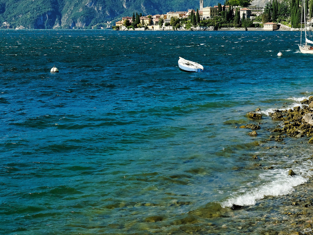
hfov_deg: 25.5
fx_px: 687
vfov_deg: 19.3
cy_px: 69
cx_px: 216
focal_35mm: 76
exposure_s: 1/800
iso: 200
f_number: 5.6
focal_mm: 31.5
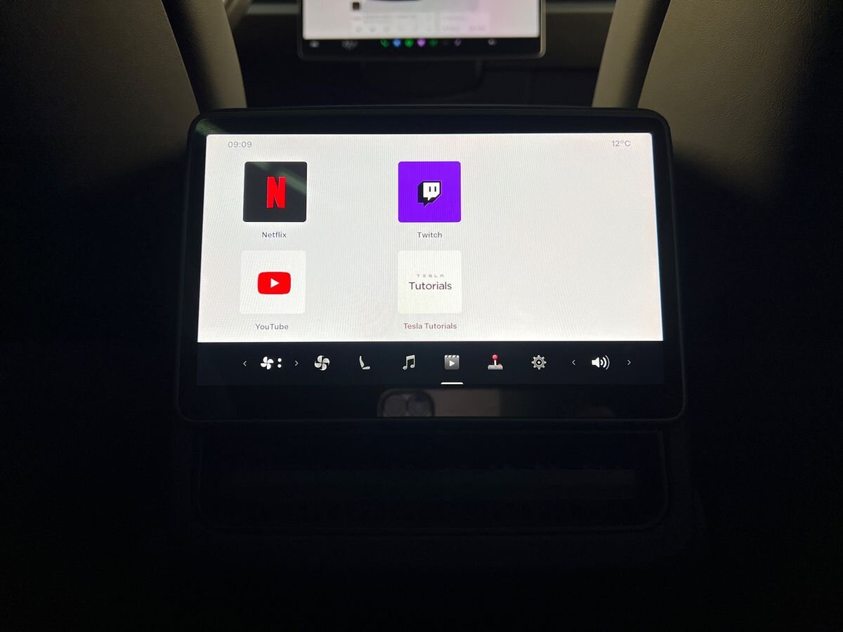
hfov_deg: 67.3
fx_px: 633
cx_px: 422
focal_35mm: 26
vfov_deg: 53.1
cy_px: 316
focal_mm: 5.7
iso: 40
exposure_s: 1/72
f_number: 1.5
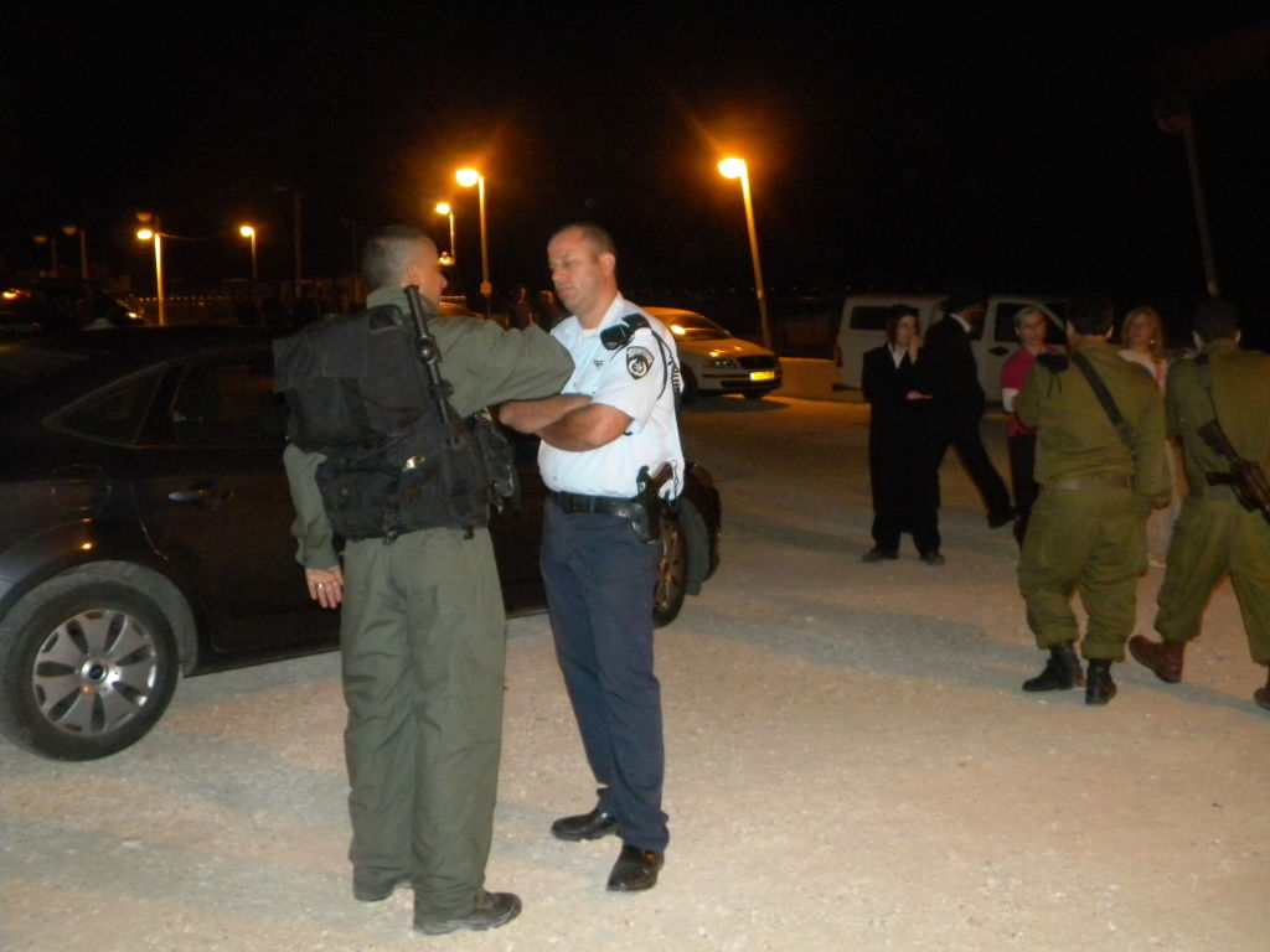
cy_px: 476
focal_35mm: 36
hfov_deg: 51.4
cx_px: 635
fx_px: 1321
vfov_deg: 39.7
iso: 504
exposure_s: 1/30
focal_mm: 6.4
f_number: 3.7
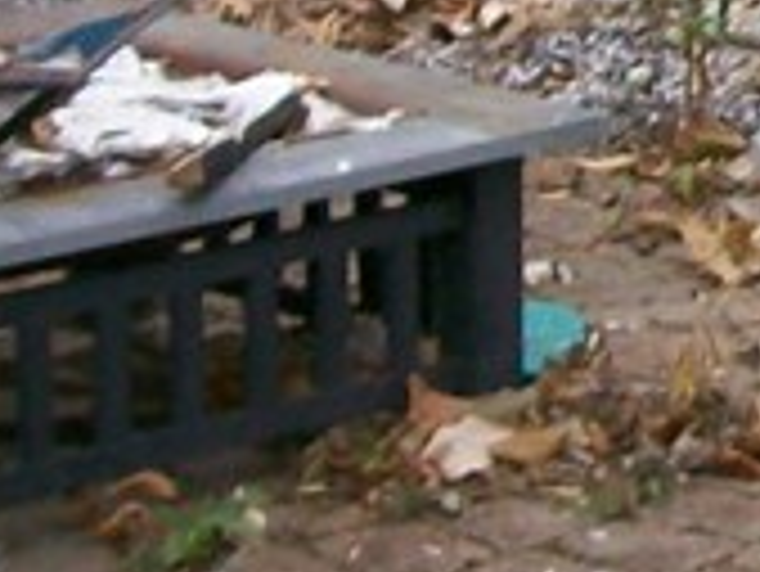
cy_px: -401
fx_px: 4790
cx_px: 980
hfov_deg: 8.9
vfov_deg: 6.7
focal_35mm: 218
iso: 80
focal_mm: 6
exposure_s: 1/64
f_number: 2.7
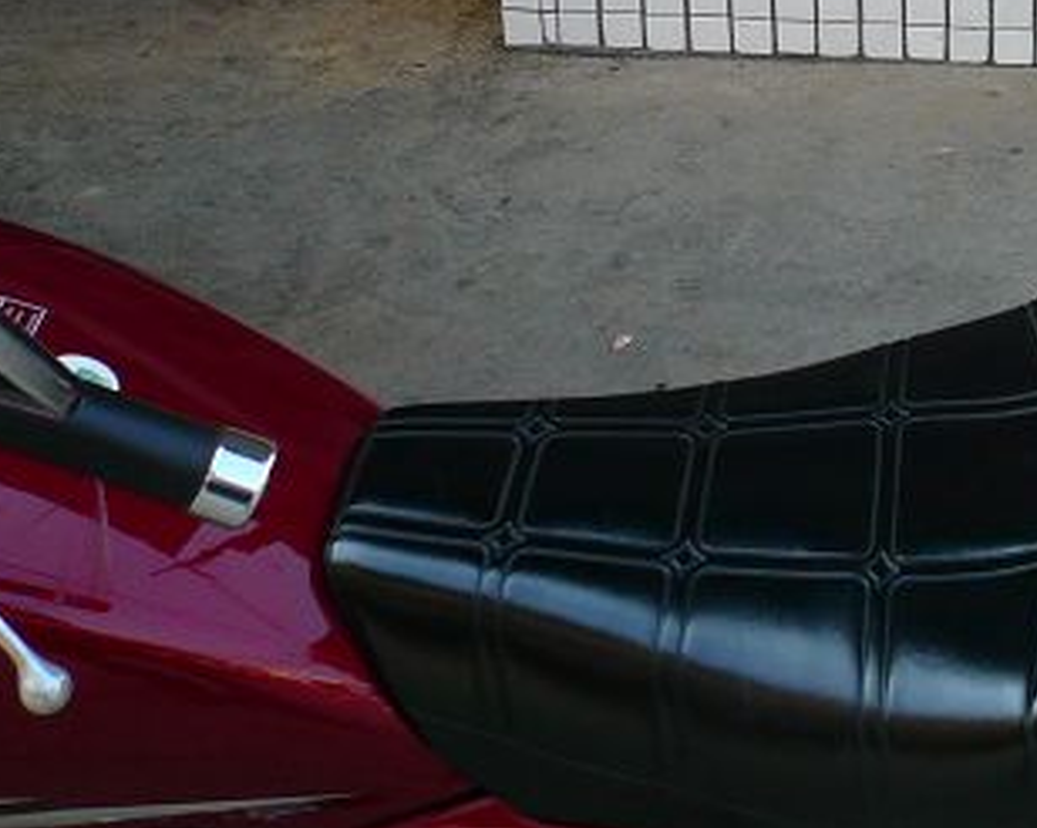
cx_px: 1239
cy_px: -141
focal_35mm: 71
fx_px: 2178
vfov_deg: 20.3
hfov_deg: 24.3
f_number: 2.8
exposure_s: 1/250
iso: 100
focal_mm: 4.6
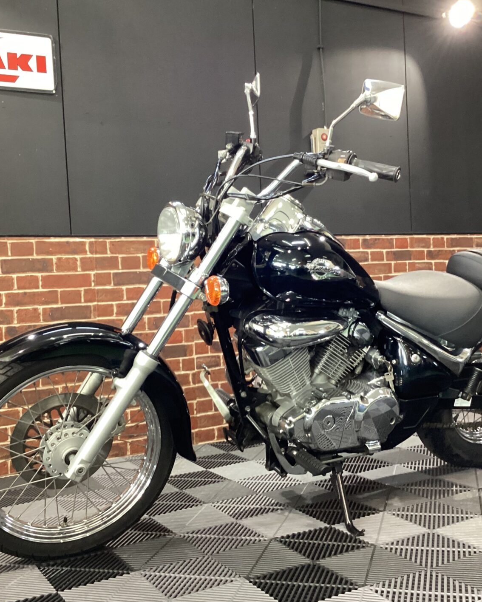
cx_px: 235
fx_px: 731
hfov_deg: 36.5
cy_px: 305
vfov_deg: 44.8
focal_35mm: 41
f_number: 2.4
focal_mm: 3.3
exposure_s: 1/50
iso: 320
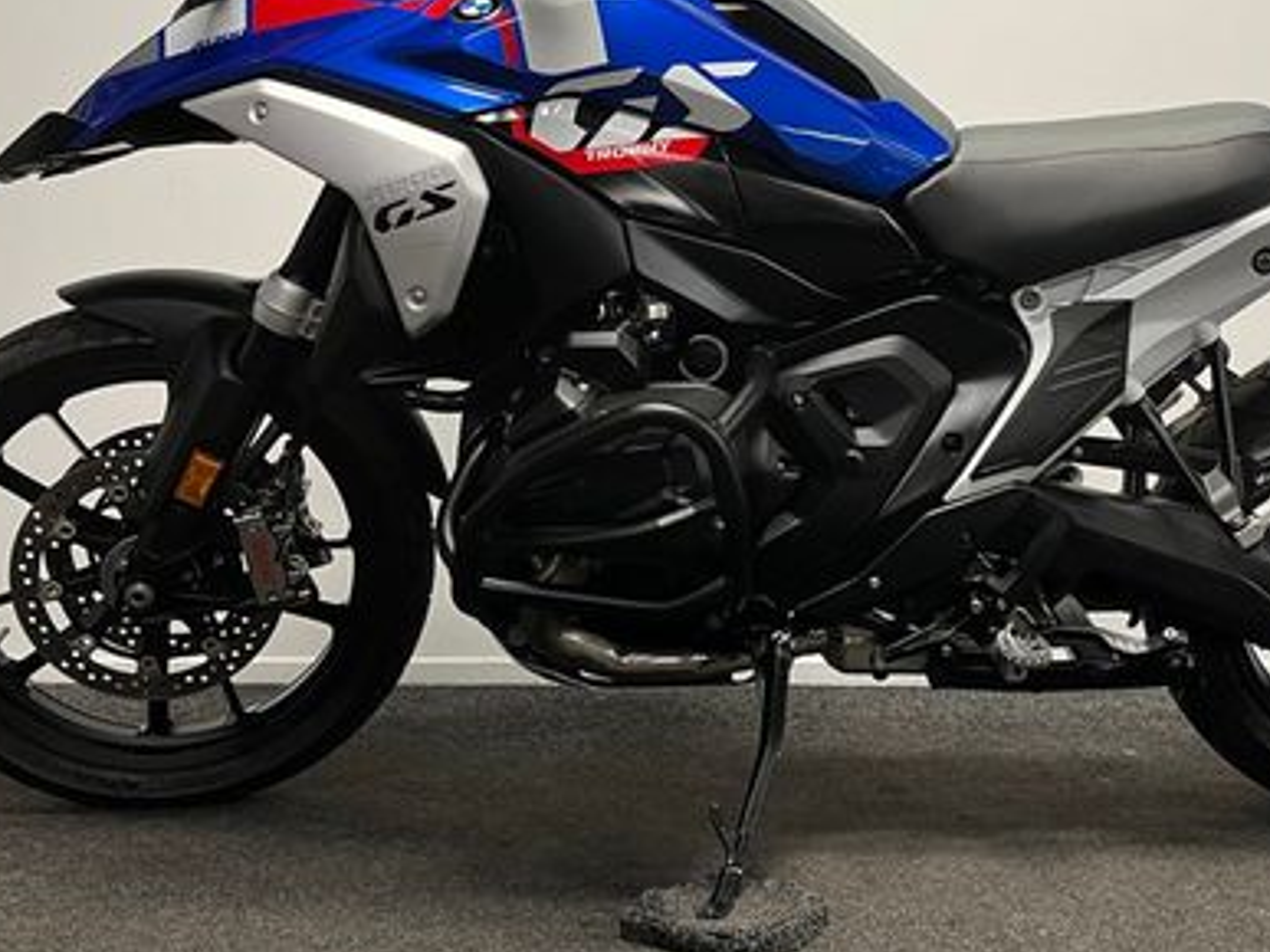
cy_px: 305
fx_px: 1577
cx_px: 794
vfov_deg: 33.2
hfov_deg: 43.5
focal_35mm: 43
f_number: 1.6
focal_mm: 5.1
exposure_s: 1/50
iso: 100
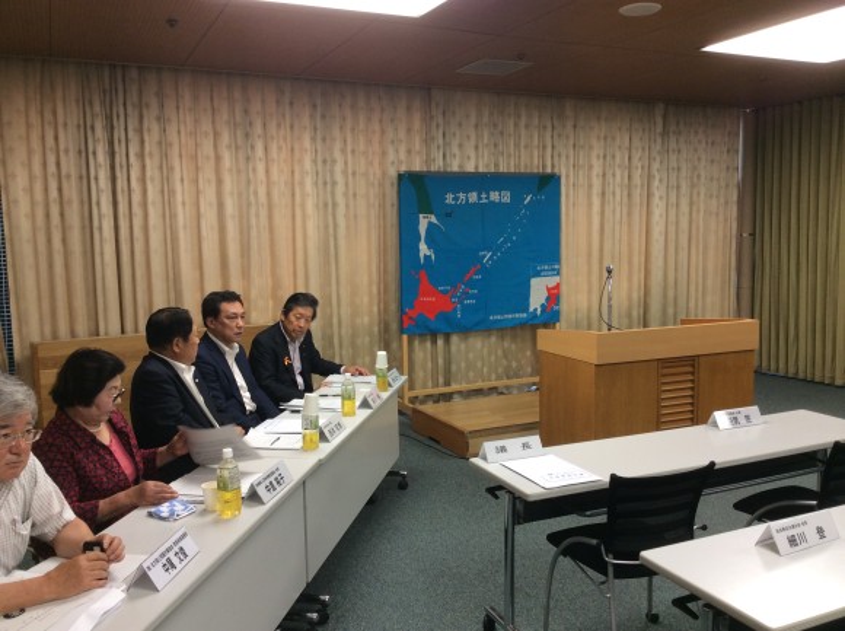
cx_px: 422
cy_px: 316
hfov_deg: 55.4
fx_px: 804
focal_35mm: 33
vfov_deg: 42.8
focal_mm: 3.3
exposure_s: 1/30
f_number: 2.4
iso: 40
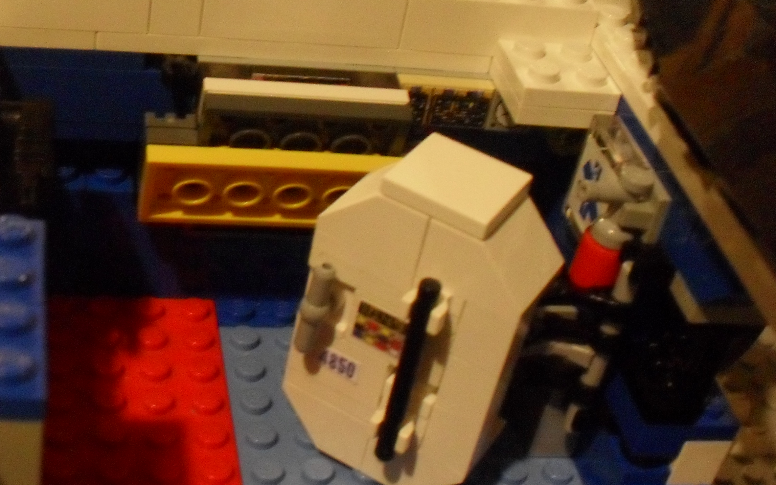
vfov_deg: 21.8
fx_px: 1248
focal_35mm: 59
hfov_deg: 34.3
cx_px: 264
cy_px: 375
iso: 400
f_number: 3.2
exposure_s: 1/15
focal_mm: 6.3
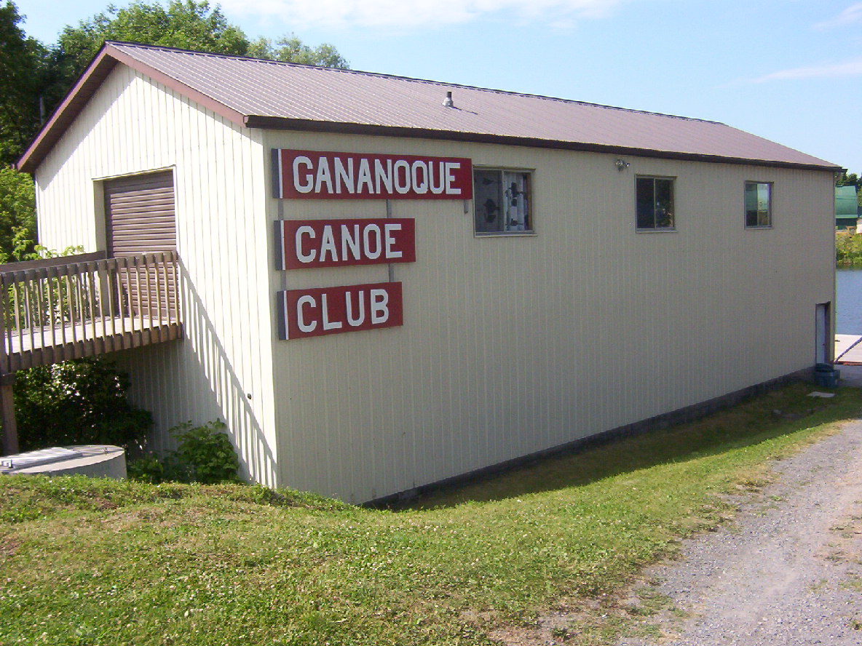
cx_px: 431
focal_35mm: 36
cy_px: 323
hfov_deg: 51.4
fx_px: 896
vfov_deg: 39.7
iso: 100
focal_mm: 5.54
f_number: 5.24
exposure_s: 1/545
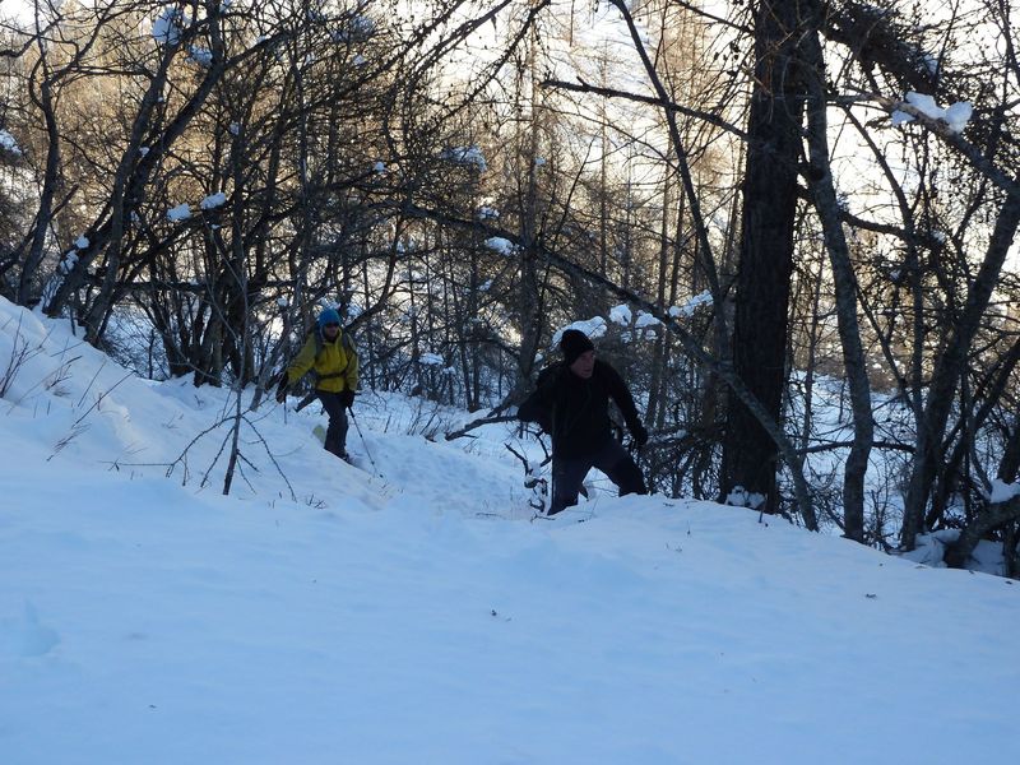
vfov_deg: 32.9
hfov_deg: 42.9
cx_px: 510
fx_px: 1297
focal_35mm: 44
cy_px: 382
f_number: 4
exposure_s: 1/160
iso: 80
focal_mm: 7.3
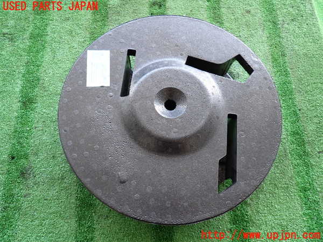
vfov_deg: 54.9
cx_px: 162
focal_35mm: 25
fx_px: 233
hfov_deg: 69.4
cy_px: 121
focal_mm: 4.5
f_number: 2
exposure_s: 1/60
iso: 125
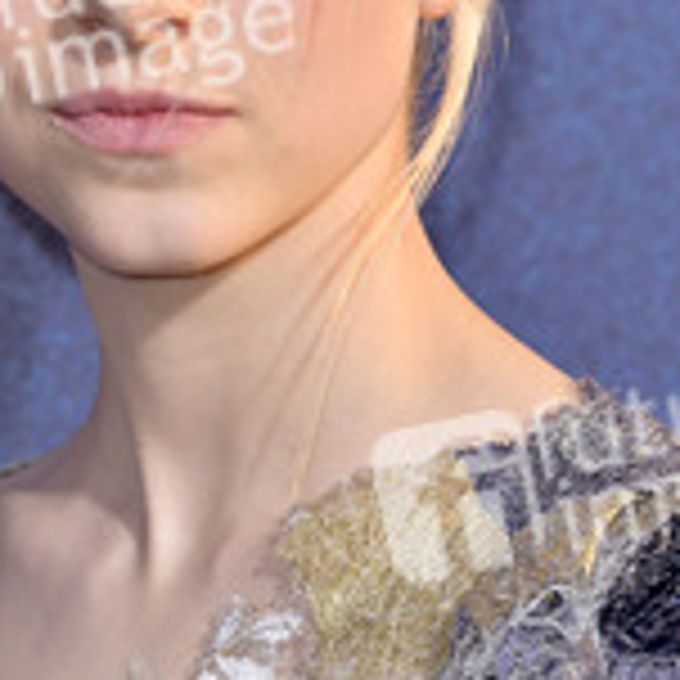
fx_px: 9512
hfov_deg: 4.1
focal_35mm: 428
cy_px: 252
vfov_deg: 4.1
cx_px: 196
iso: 100
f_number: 7.1
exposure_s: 1/250
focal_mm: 190
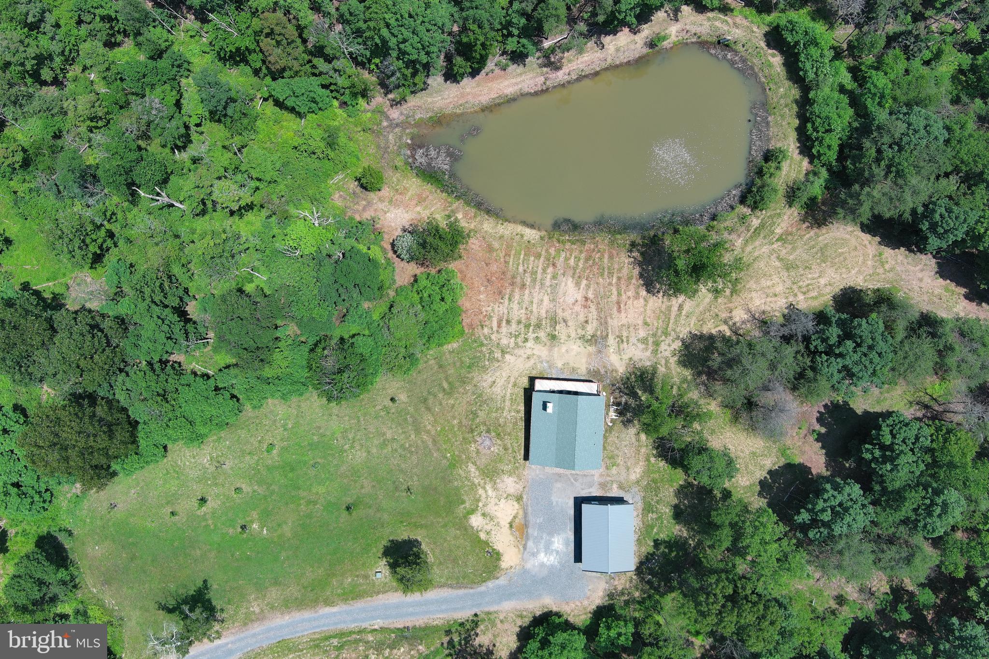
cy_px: 330
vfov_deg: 45.0
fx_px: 797
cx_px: 494
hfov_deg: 63.7
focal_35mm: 29
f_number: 2.8
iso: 100
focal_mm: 10.57
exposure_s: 1/767
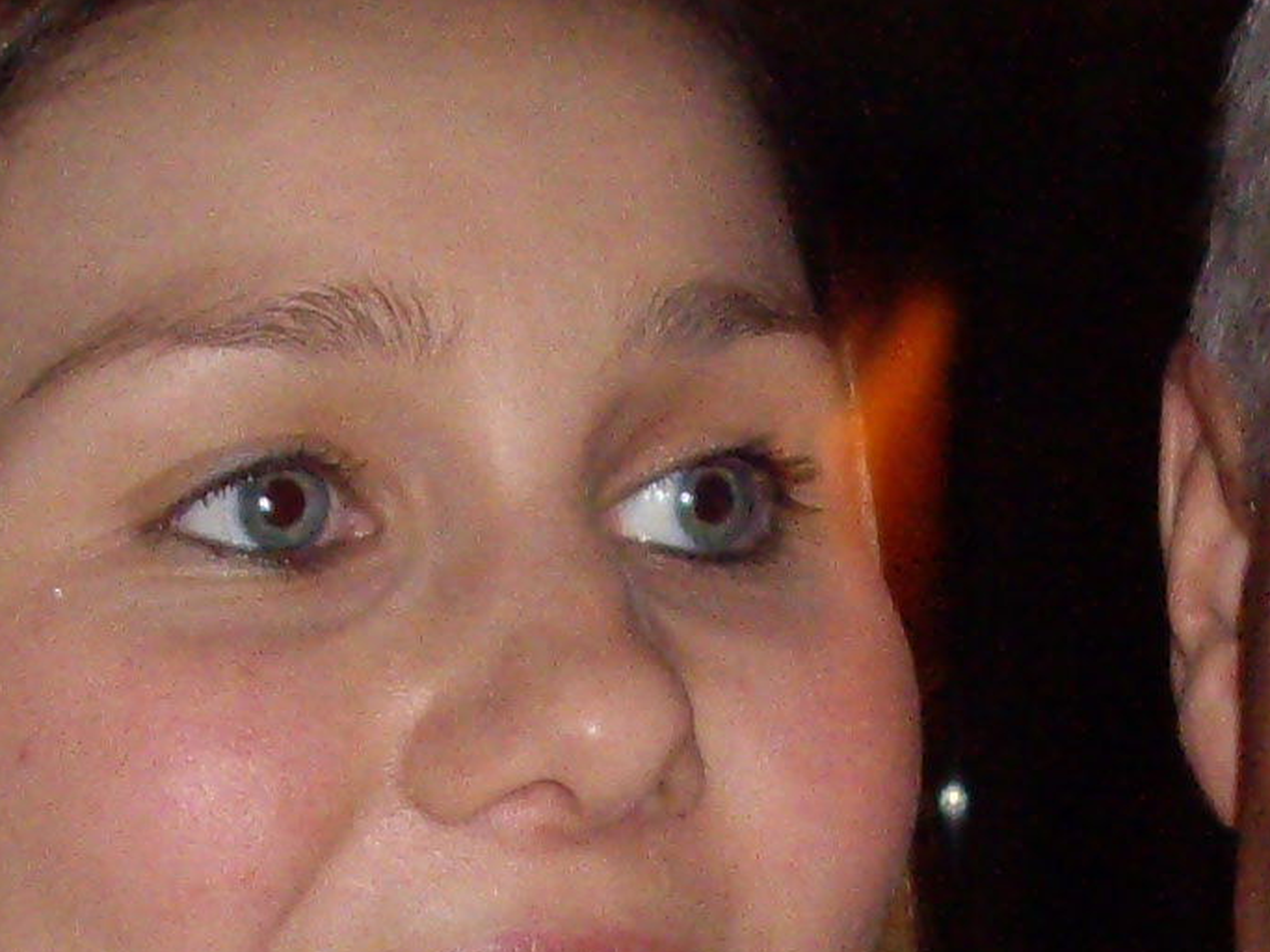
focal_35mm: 203
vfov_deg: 7.2
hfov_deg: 9.7
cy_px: 1186
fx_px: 7446
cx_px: 1231
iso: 400
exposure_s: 1/40
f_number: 2.8
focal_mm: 7.9
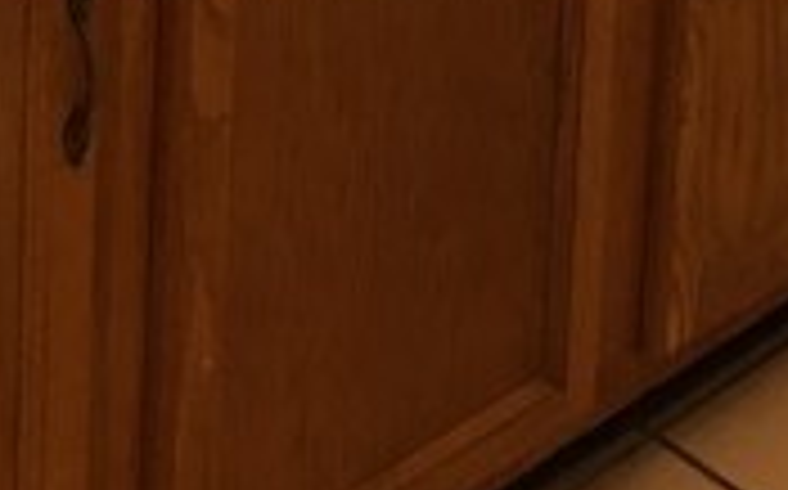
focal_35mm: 135
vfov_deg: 8.0
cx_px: 558
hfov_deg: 15.4
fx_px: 2896
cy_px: -1074
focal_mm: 4.15
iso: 64
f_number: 2.2
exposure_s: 1/30
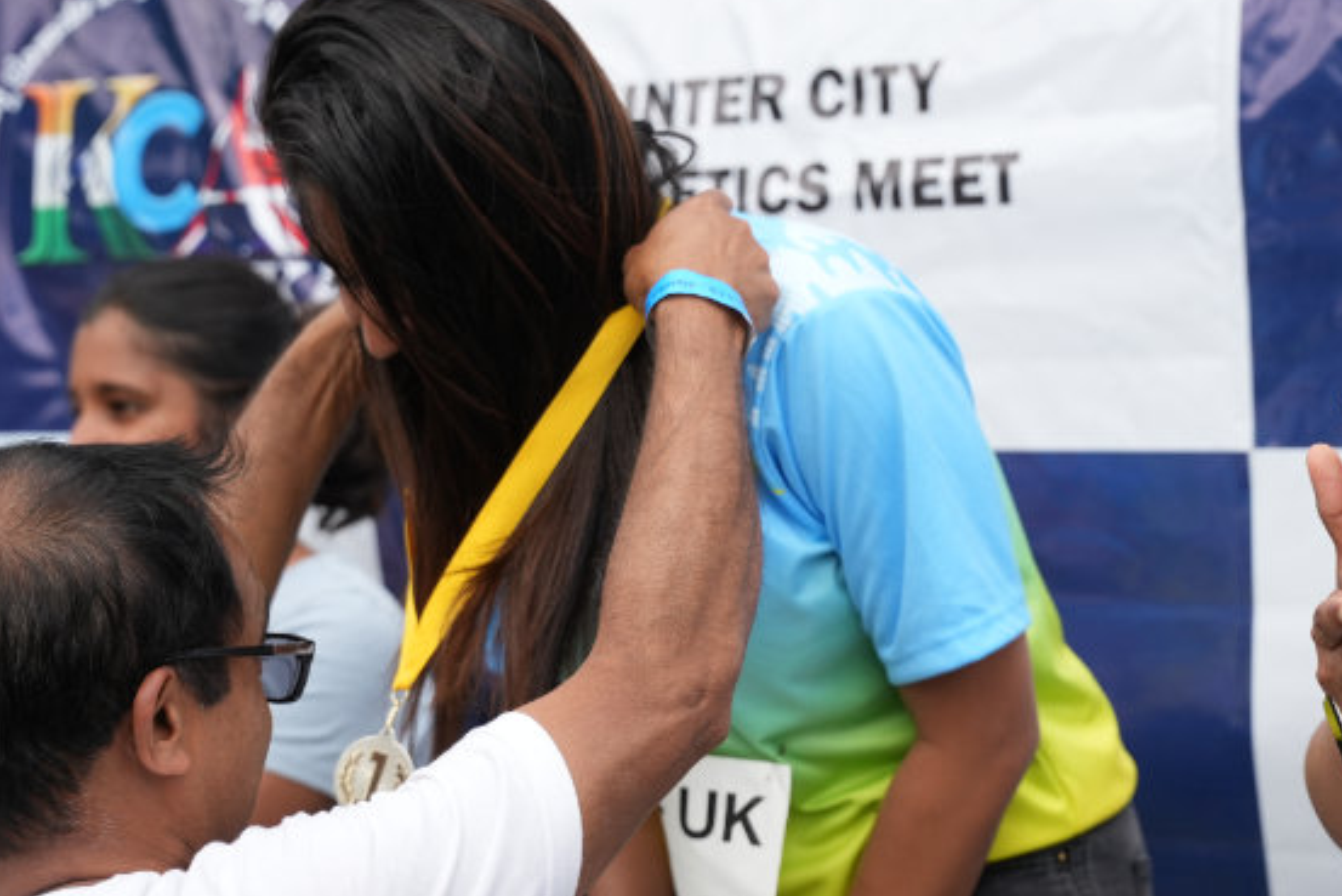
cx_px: 784
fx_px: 3204
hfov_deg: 23.6
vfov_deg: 15.9
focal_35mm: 86
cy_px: 382
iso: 250
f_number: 2.8
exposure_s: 1/2000
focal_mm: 46.5
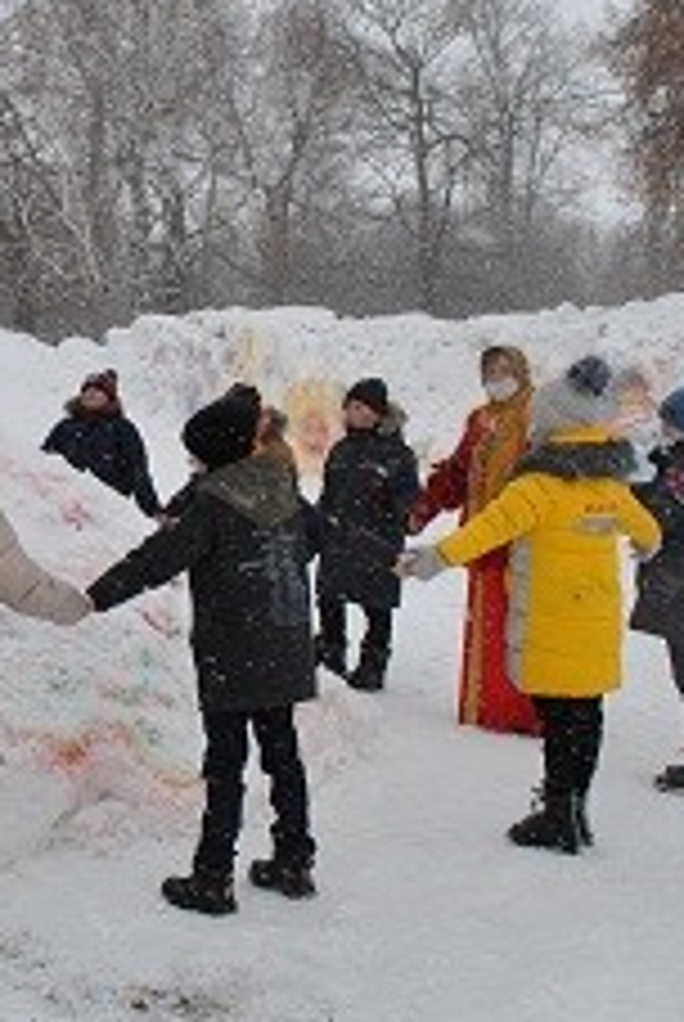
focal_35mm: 70
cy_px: 315
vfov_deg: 28.6
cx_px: -4
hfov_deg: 19.0
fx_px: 1989
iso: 100
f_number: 8
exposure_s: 1/250
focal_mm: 20
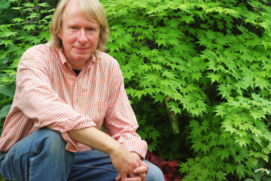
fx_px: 920
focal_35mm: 122
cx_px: 117
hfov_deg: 16.8
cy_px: 85
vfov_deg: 11.3
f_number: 4
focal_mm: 70
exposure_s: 1/125
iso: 200
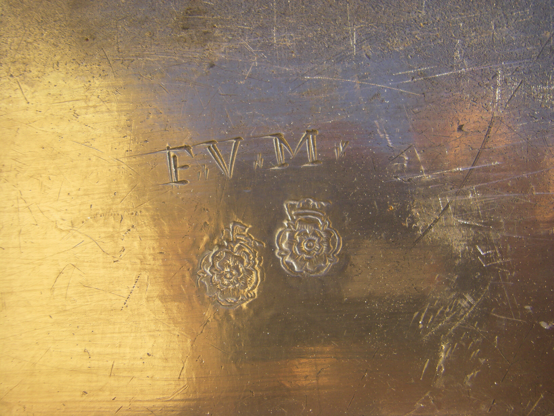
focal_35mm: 38
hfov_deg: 49.0
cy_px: 208
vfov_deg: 37.7
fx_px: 608
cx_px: 277
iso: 64
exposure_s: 1/80
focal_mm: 6.3
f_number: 3.5
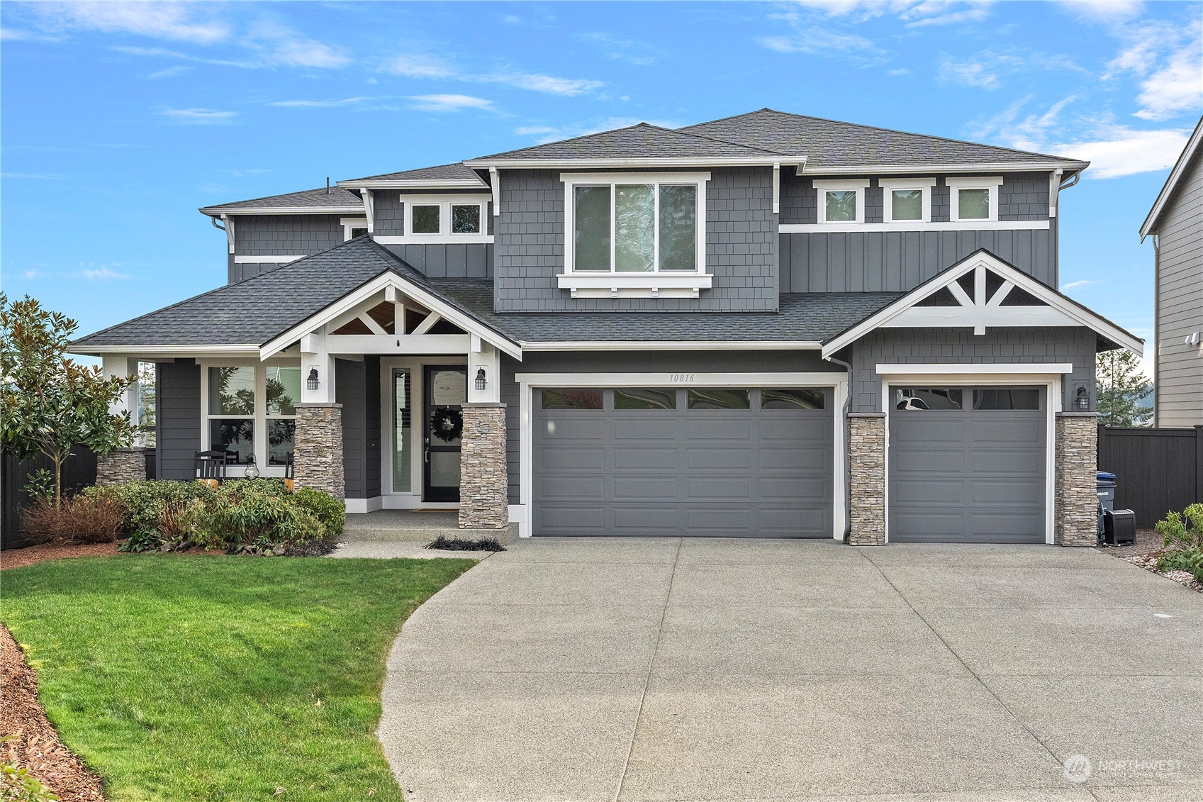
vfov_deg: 34.2
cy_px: 401
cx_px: 602
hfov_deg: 49.6
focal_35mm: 39
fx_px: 1303
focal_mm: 26
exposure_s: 1/320
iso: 1250
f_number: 7.1
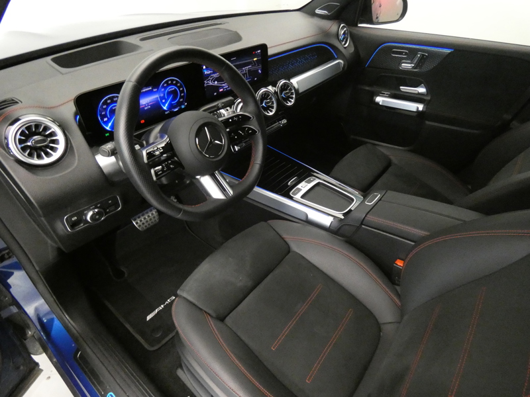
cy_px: 198
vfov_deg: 66.0
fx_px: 306
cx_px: 265
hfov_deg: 81.7
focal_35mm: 20
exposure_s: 1/30
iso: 1600
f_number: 2.8
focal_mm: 3.6
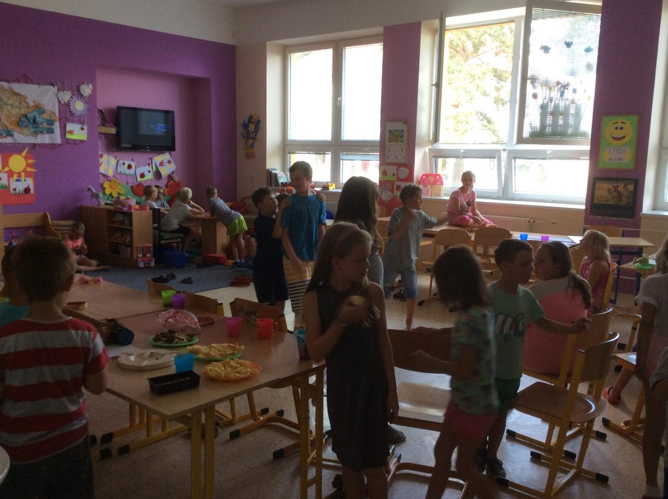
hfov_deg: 54.0
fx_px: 655
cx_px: 345
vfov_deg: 41.7
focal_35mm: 34
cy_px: 253
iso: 40
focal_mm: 3.3
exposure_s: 1/33
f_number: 2.4
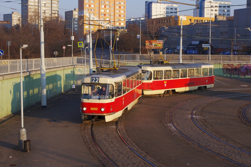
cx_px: 126
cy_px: 84
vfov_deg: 21.2
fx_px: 446
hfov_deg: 31.5
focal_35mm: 64
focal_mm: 42.5
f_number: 9
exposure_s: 1/400
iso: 400
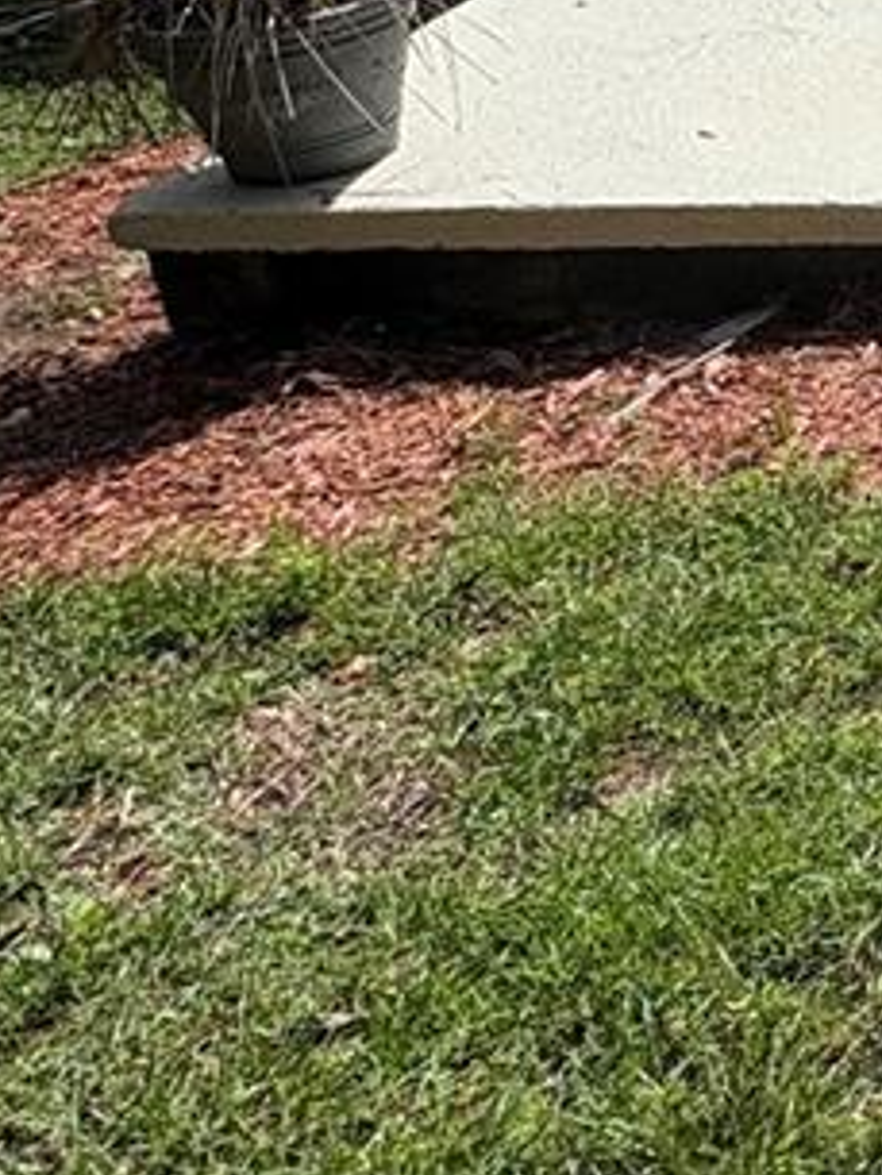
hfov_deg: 18.7
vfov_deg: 32.0
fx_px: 1867
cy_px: -23
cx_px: 1695
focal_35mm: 55
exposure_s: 1/2415
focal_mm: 2.22
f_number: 2.2
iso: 40
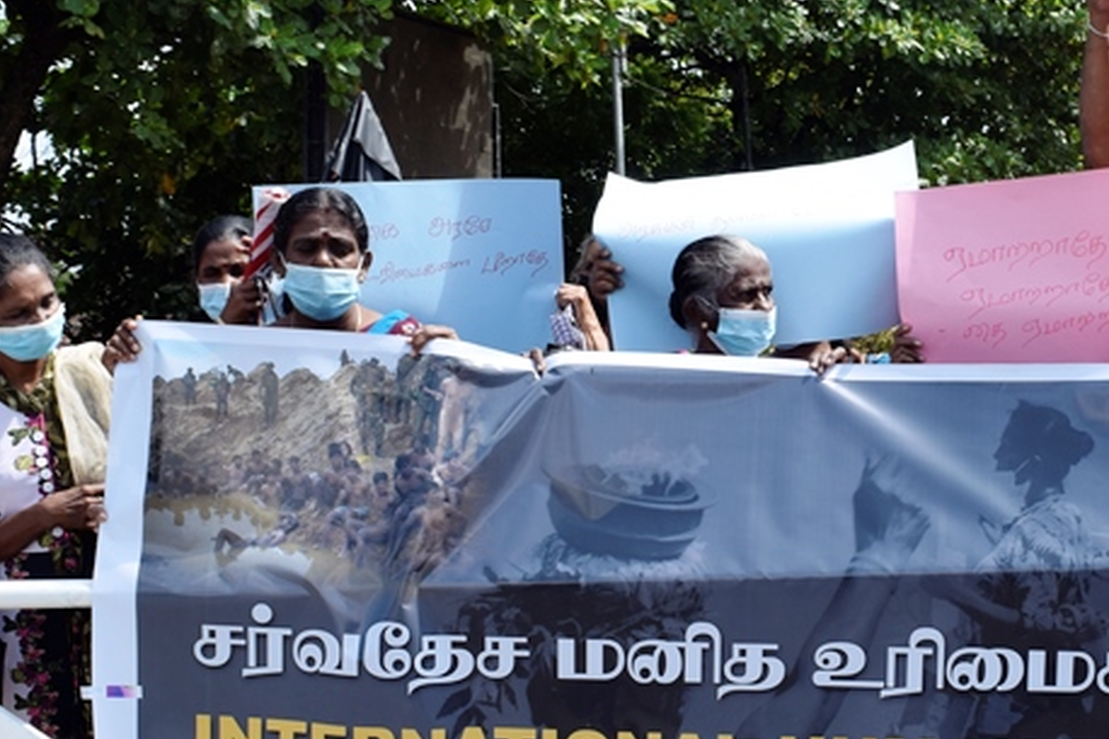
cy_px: 498
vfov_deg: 22.9
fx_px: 1817
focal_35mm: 59
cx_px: 823
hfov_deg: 33.3
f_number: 9
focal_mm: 18
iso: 200
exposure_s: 1/320
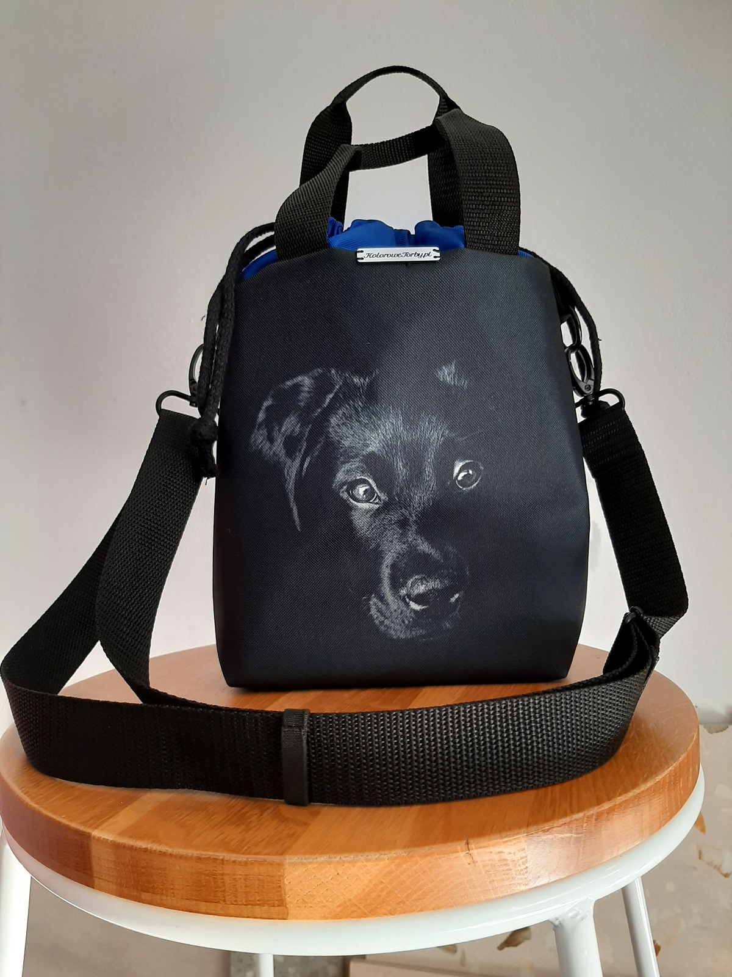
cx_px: 366
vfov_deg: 65.3
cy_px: 488
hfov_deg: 51.4
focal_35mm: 27
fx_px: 761
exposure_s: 1/50
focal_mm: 3.93
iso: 100
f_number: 1.7
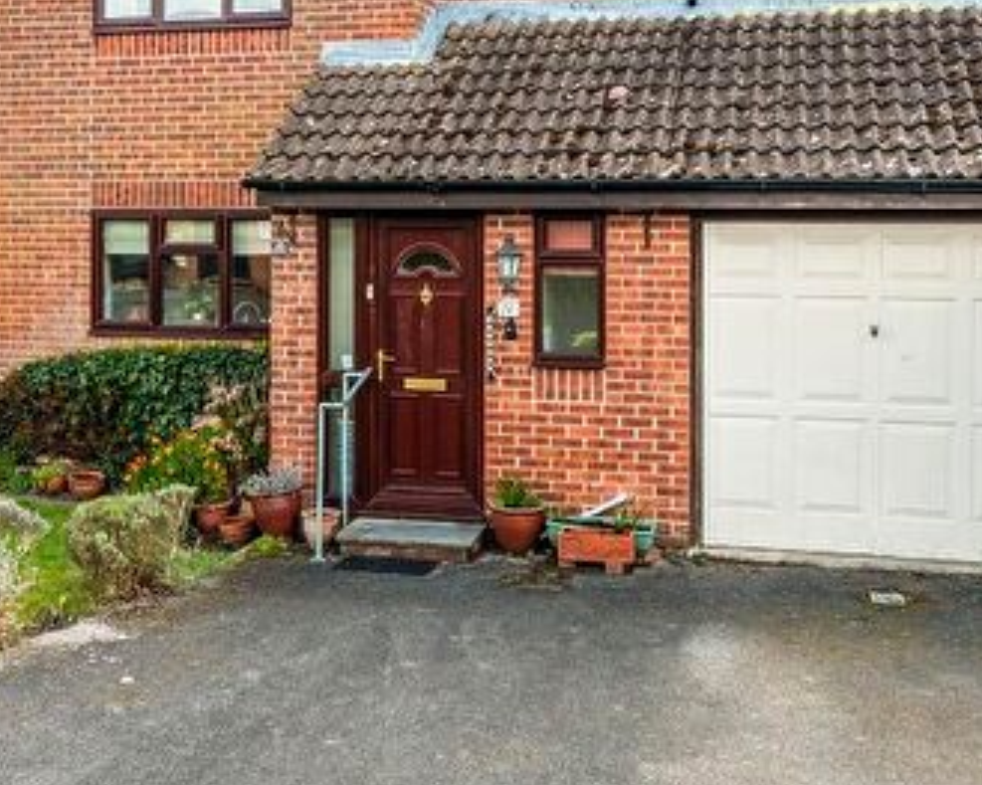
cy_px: 163
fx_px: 901
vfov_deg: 44.9
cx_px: 442
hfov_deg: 57.1
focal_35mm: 31
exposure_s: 1/60
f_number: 9
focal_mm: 15.5
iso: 250
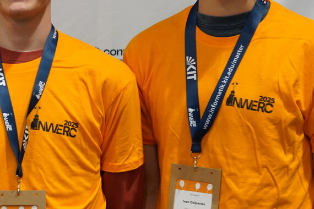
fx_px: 1238
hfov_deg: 14.0
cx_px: -56
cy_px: 113
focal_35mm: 142
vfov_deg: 9.7
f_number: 2.8
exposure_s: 1/60
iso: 640
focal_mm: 50
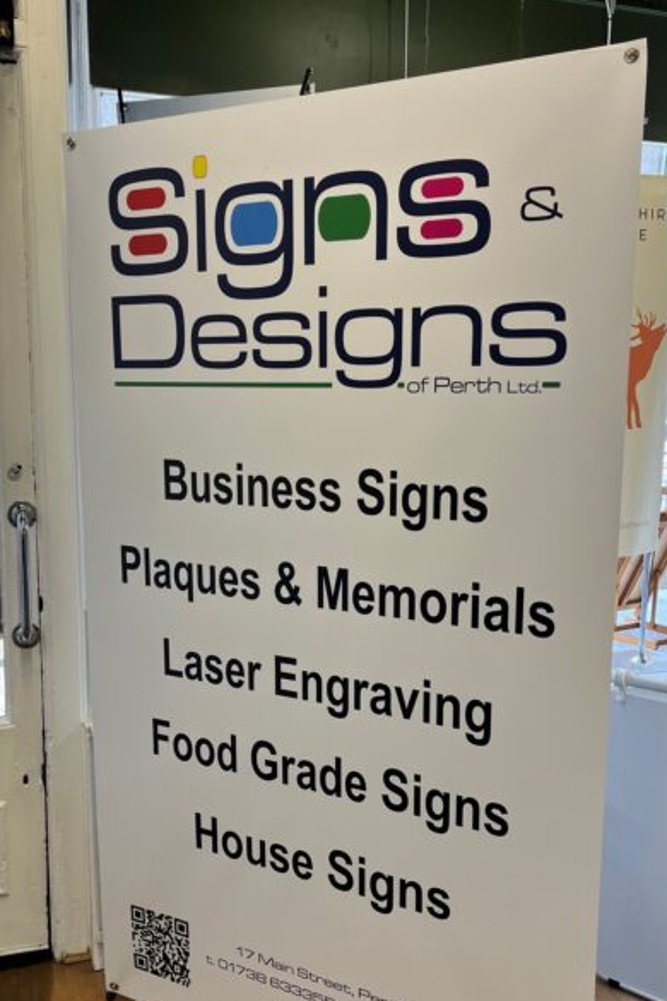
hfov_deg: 35.9
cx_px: 292
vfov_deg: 51.7
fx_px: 1028
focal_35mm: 37
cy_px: 572
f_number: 1.6
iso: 40
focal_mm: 5.1
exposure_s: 1/100
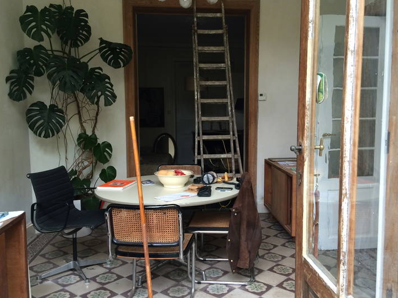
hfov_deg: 56.8
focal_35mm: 32
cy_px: 153
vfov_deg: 44.2
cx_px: 213
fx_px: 368
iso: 100
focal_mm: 4.15
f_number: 2.2
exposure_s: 1/33
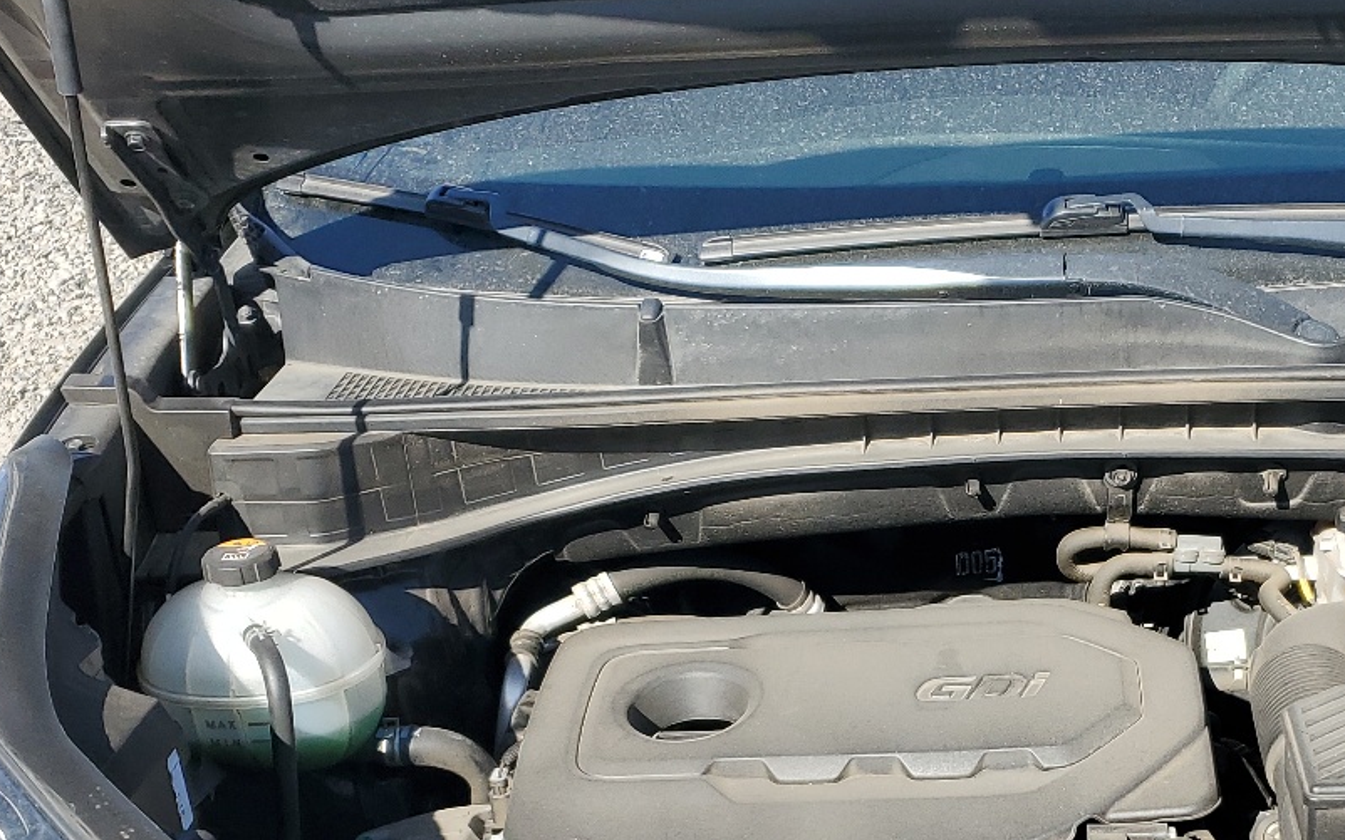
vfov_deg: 22.7
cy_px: 827
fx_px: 2016
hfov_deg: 35.7
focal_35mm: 55
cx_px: 1075
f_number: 1.5
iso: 50
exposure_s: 1/1429
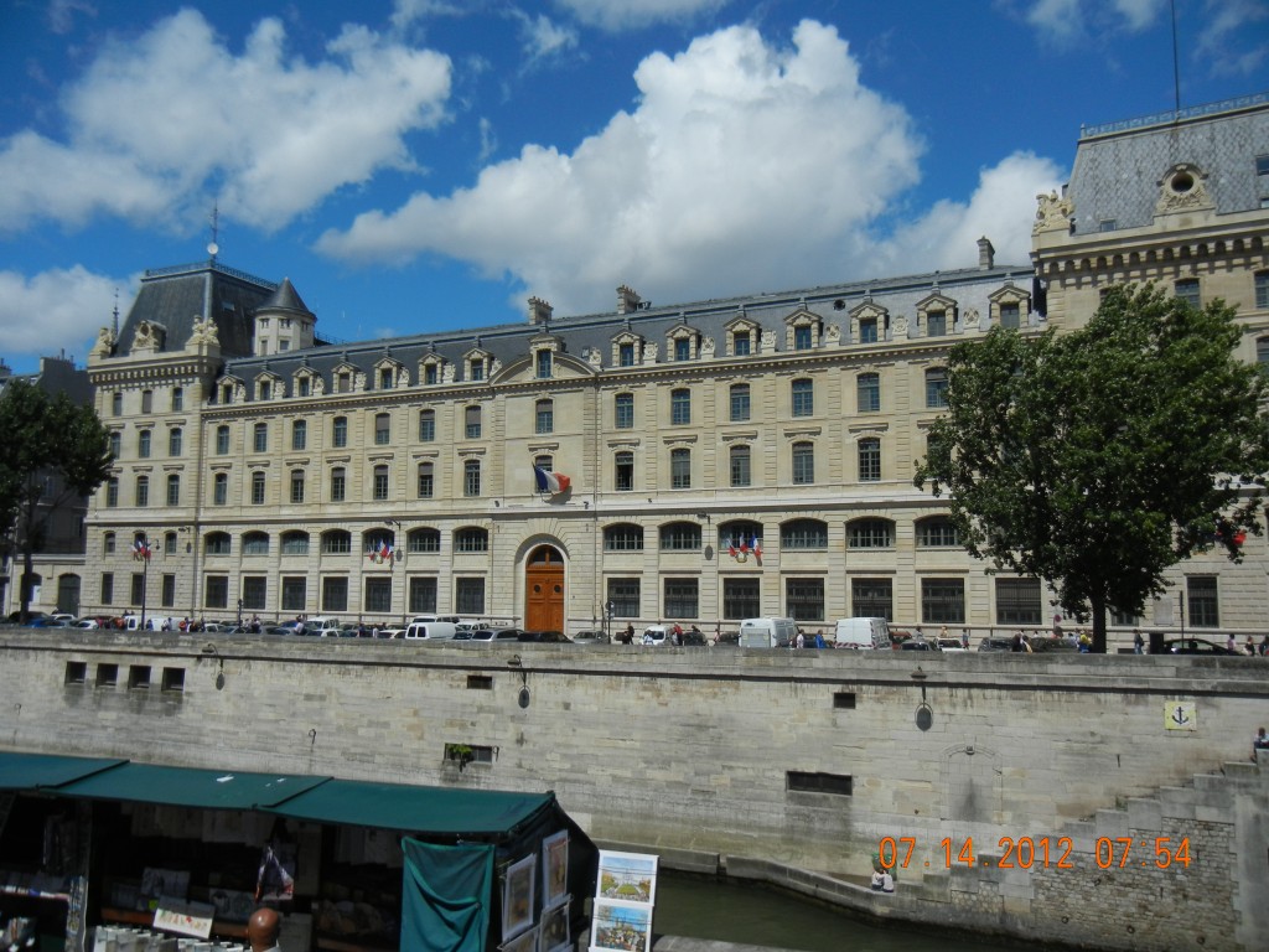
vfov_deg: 46.8
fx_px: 1100
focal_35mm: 30
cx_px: 634
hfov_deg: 60.0
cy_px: 476
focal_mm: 5.4
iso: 160
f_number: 7
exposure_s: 1/962
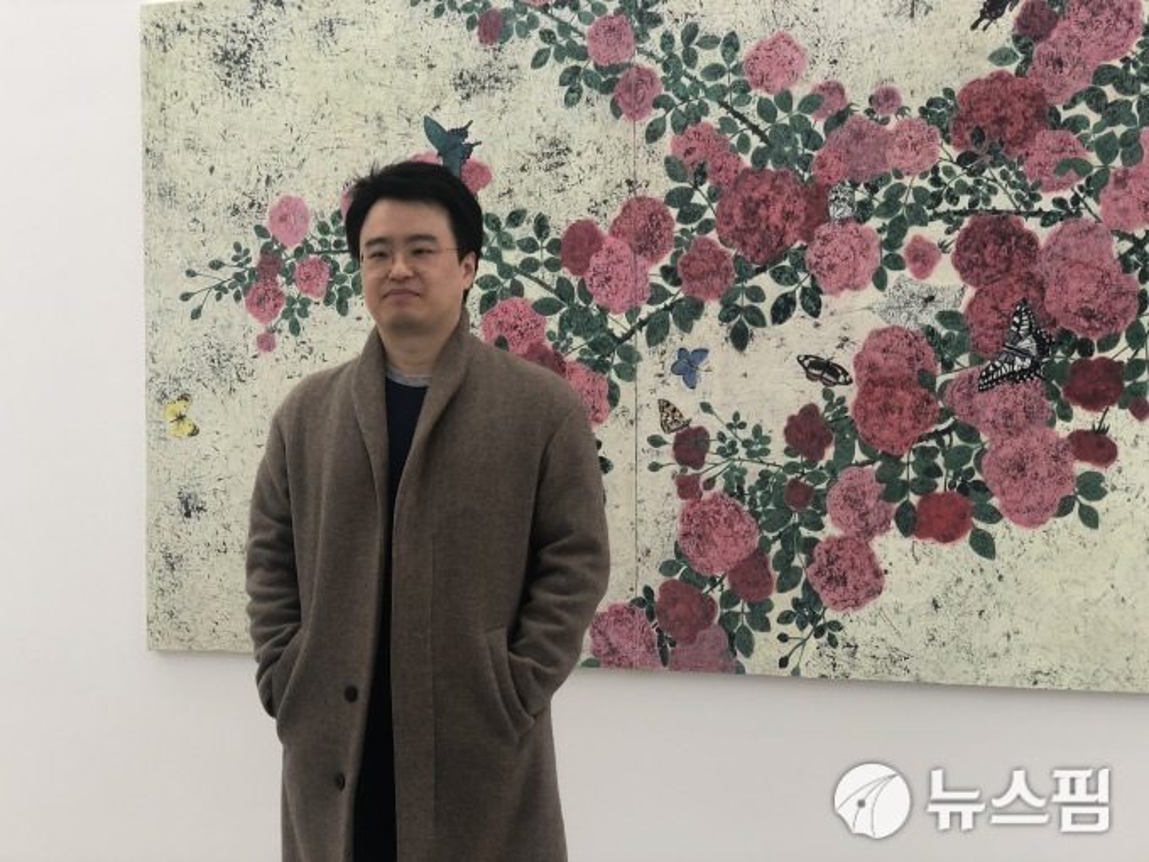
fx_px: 1726
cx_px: 574
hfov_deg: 36.8
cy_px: 431
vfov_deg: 28.0
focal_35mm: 52
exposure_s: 1/60
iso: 25
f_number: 2.4
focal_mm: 6
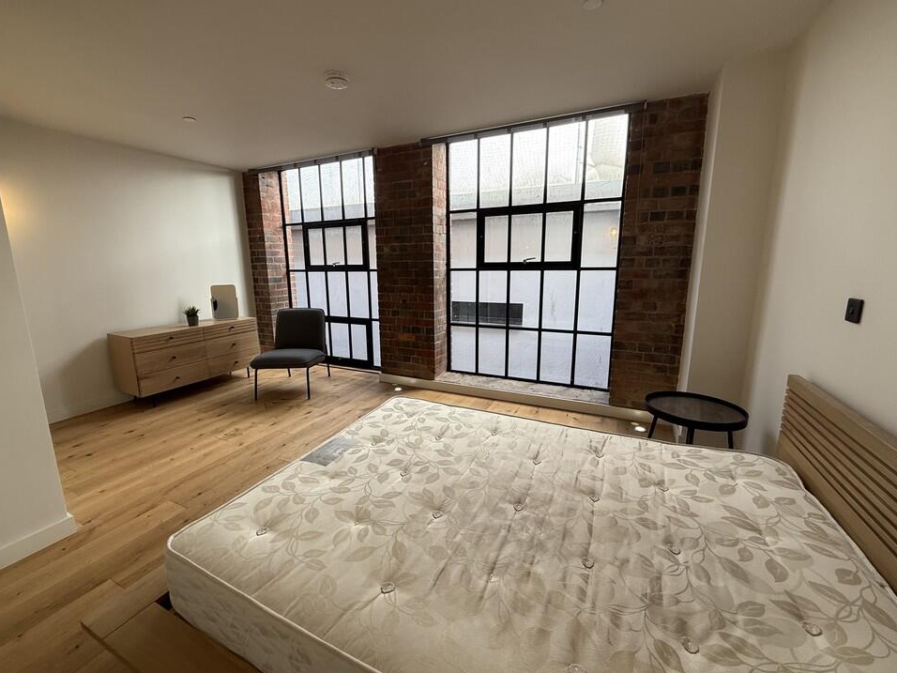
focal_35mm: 15
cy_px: 331
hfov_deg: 98.1
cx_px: 430
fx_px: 389
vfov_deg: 81.7
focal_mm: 2.22
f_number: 2.2
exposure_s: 1/100
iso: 80
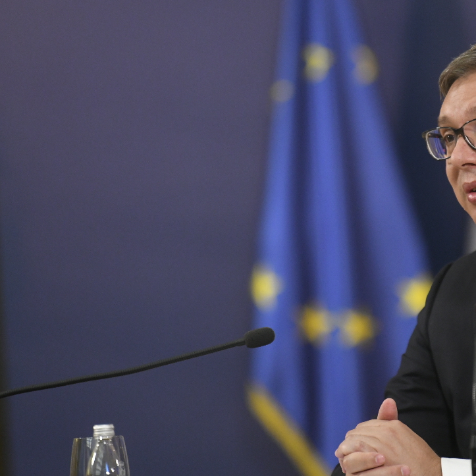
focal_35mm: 381
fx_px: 5927
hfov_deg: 4.6
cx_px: 326
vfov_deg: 4.6
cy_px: 185
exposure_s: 1/250
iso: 2500
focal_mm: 200
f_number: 2.8
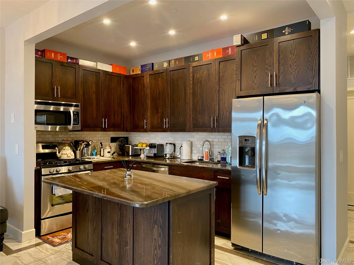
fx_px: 266
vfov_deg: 53.1
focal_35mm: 26
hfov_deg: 67.3
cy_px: 132
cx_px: 177
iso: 250
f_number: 1.8
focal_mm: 4.25
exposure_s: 1/60
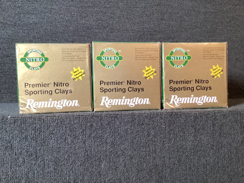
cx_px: 122
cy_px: 92
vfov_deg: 45.4
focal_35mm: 31
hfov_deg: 58.3
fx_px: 219
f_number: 2.4
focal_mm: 3.3
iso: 125
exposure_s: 1/50
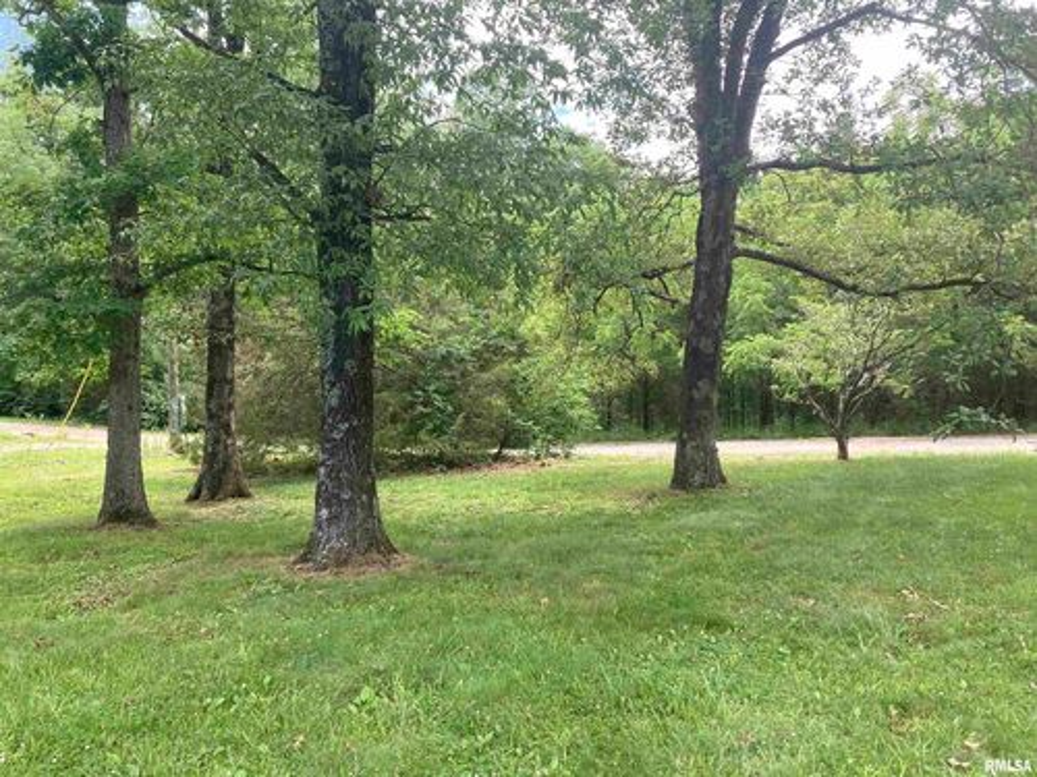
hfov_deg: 63.4
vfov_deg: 49.7
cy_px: 388
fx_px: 839
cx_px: 518
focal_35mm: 28
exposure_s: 1/261
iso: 25
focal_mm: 3.99
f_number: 1.8
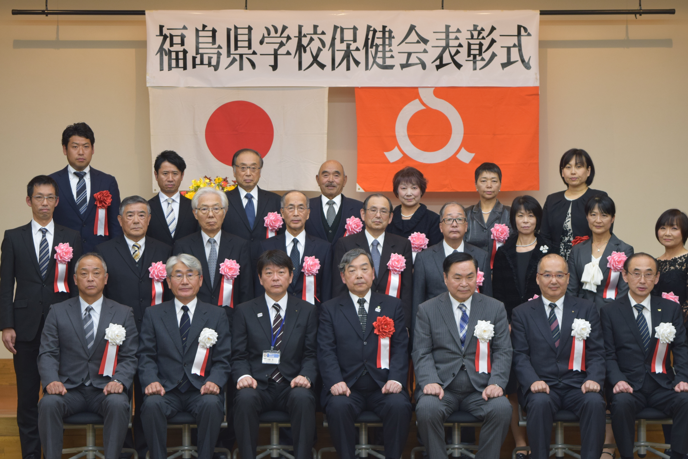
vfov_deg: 16.6
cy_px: 230
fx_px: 1577
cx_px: 344
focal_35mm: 82
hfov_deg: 24.6
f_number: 5.6
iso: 640
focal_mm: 55
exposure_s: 1/30
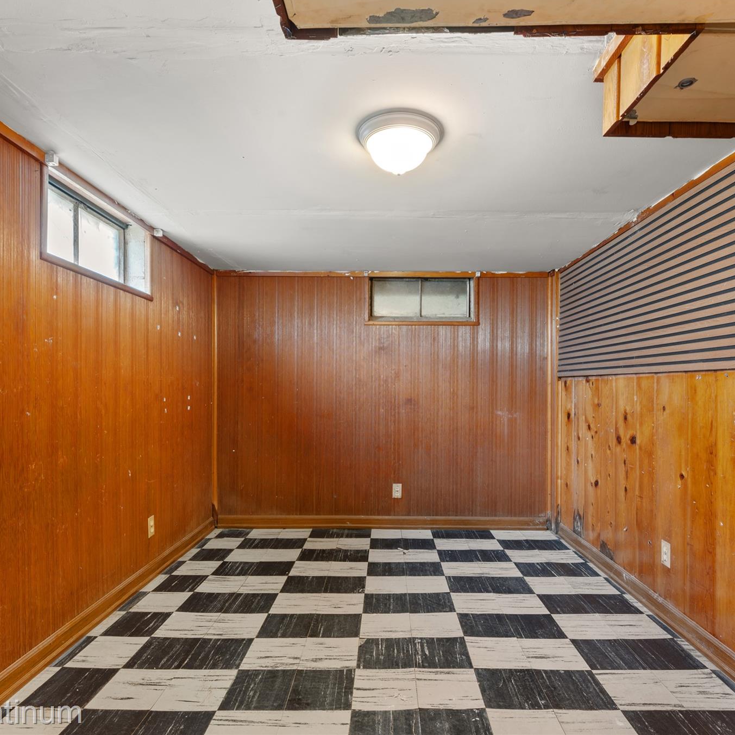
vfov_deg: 80.7
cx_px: 374
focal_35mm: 18
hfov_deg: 80.7
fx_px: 432
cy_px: 366
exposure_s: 13
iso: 100
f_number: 11
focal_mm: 14
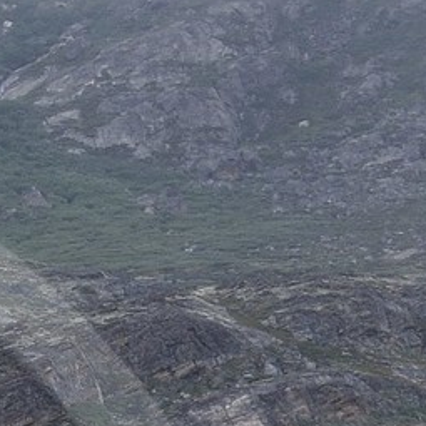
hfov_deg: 3.1
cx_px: -474
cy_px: 865
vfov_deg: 3.1
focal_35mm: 560
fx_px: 7797
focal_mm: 70
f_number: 8
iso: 400
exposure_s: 1/200
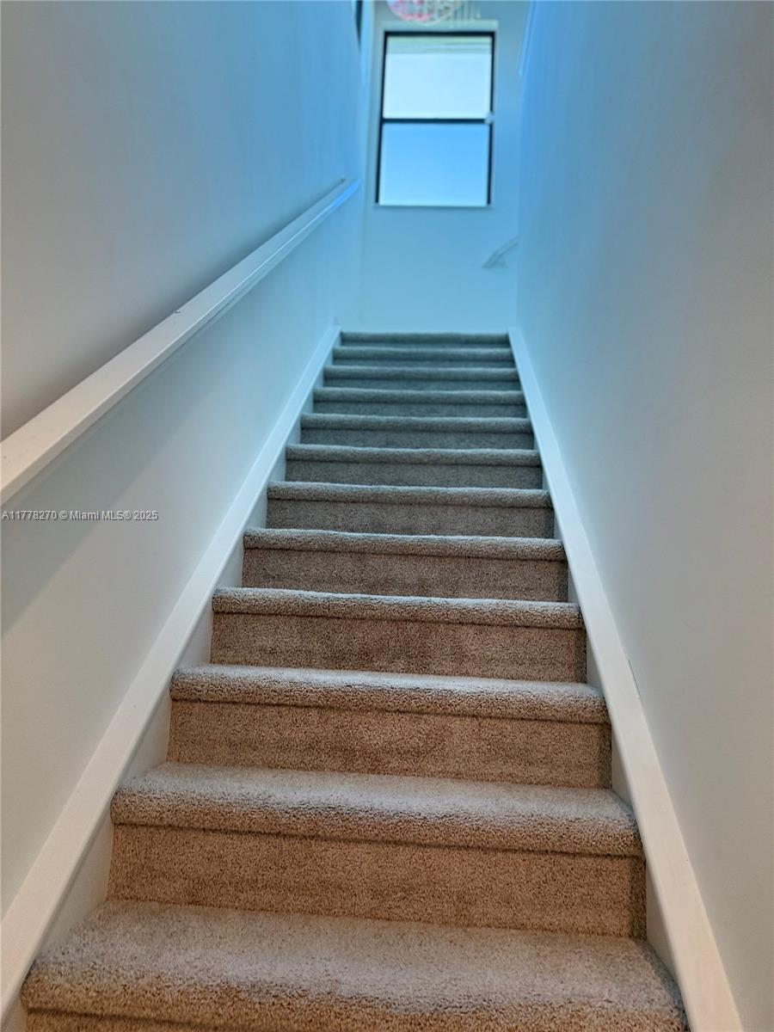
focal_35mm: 24
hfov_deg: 56.8
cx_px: 387
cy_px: 516
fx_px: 716
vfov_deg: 71.6
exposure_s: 1/60
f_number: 1.78
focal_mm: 6.76
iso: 125
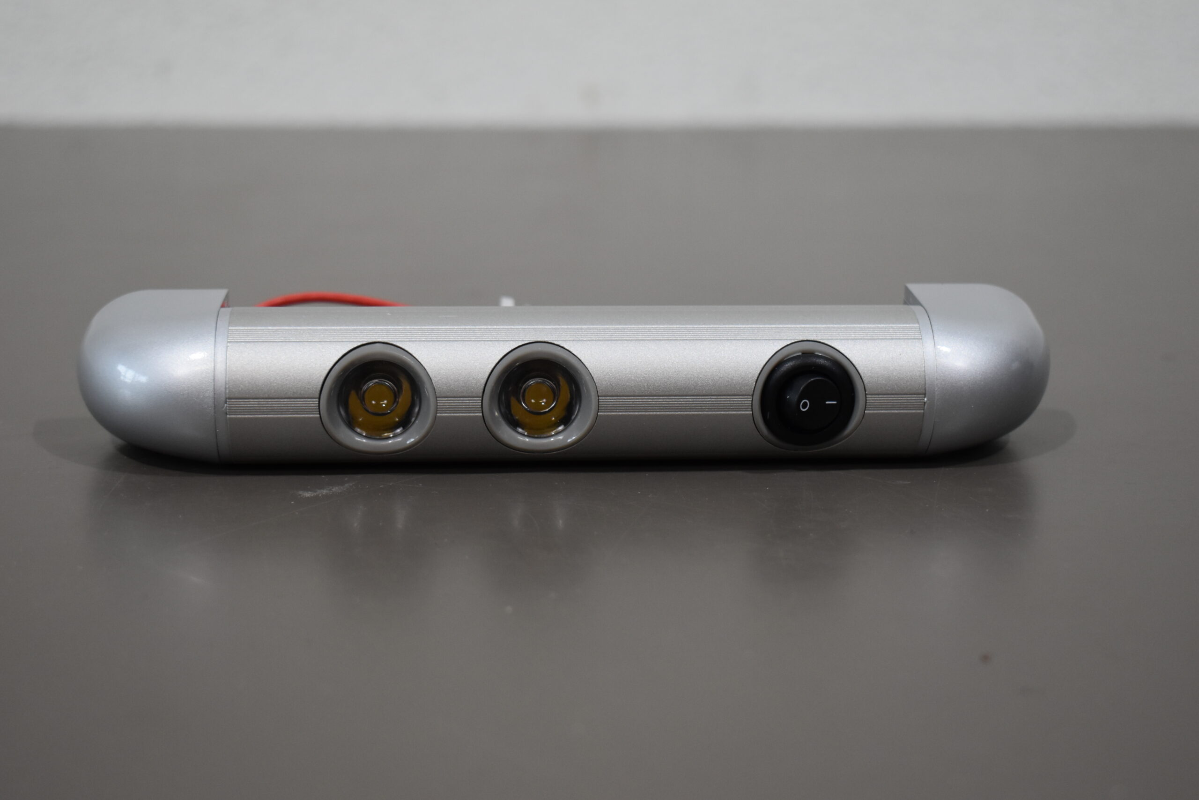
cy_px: 400
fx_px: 1998
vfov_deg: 22.6
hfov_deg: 33.4
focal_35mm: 60
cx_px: 600
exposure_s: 1/200
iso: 800
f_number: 4.8
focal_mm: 40
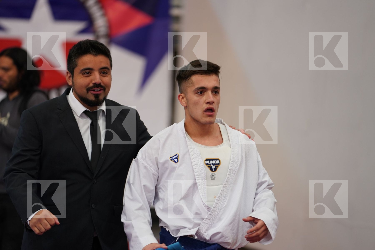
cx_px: 188
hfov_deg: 11.1
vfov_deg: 7.4
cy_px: 125
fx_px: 1937
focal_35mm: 186
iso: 1000
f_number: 2.8
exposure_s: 1/250
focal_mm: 186
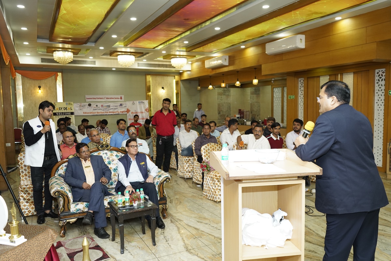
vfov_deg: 46.4
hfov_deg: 65.5
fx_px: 304
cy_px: 130
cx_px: 196
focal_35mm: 28
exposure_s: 1/160
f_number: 5
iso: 2500
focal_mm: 28
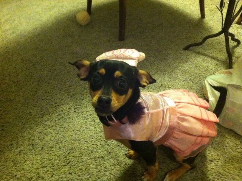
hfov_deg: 52.7
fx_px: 244
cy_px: 90
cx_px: 121
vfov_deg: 40.6
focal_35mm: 35
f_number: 2.8
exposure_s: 1/15
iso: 1000
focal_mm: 3.85
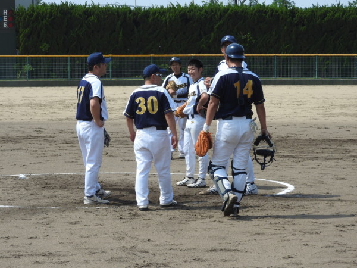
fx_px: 1547
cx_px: 178
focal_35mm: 150
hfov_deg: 13.2
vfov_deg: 9.9
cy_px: 134
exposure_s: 1/500
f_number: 5.2
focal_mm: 26.9
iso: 100
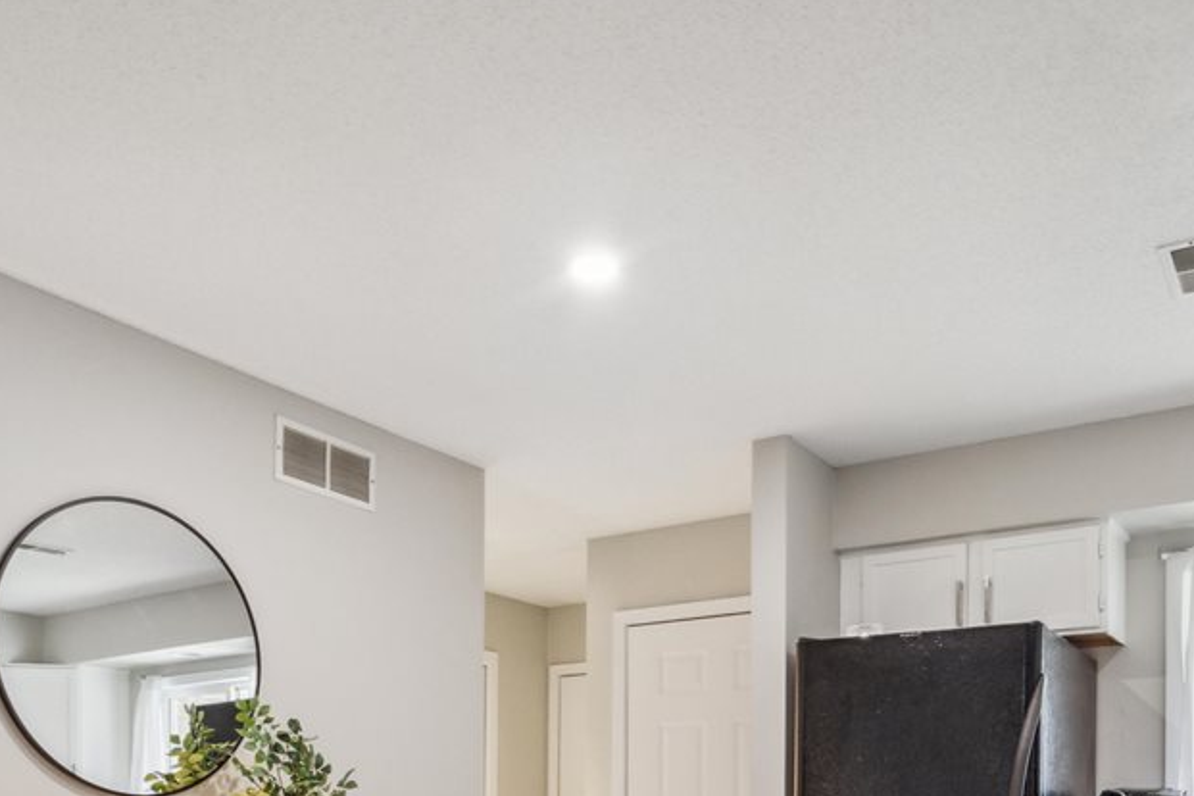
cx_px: 654
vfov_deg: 36.0
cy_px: 795
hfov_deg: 57.1
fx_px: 1094
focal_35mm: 33
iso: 800
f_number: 10
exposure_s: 1/10
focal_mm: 16
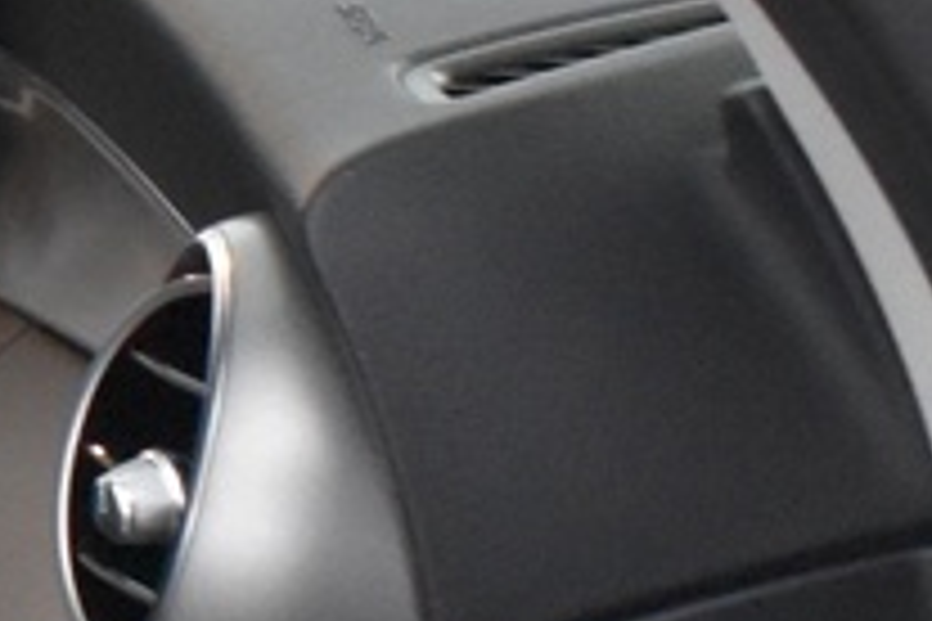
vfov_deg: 6.5
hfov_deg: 9.0
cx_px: -1166
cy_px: 806
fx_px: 5462
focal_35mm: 211
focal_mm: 18
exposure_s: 1/60
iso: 3200
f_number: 3.5
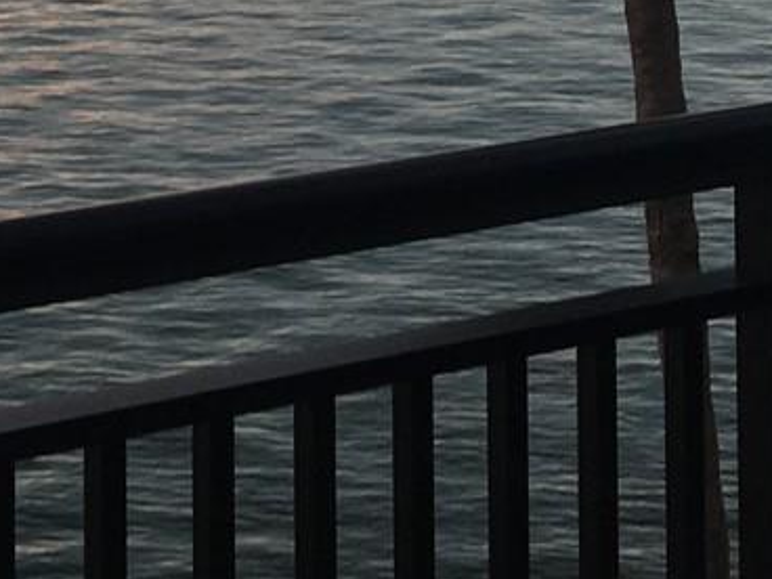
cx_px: -143
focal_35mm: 126
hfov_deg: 15.1
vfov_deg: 10.8
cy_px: -562
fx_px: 2810
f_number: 2.2
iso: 25
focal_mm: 4.15
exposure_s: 1/60
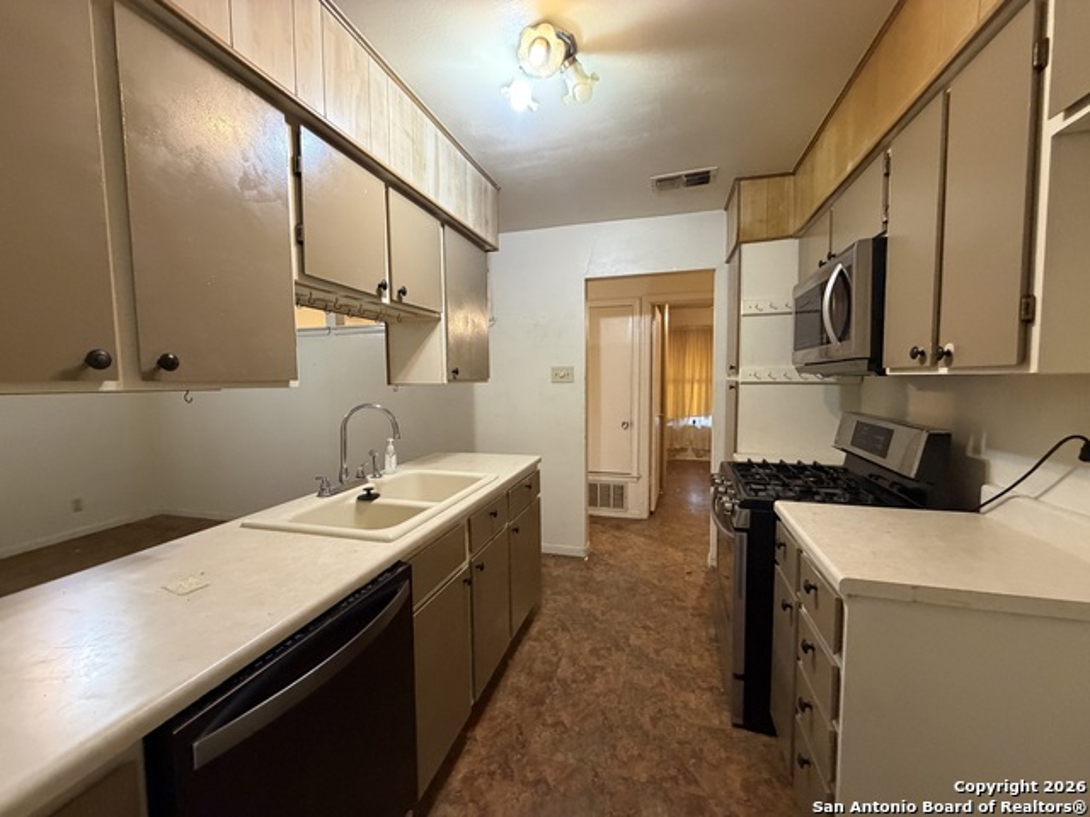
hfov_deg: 102.1
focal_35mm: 14
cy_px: 408
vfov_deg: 85.7
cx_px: 545
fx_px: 441
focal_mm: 2.22
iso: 500
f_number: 2.2
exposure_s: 1/60
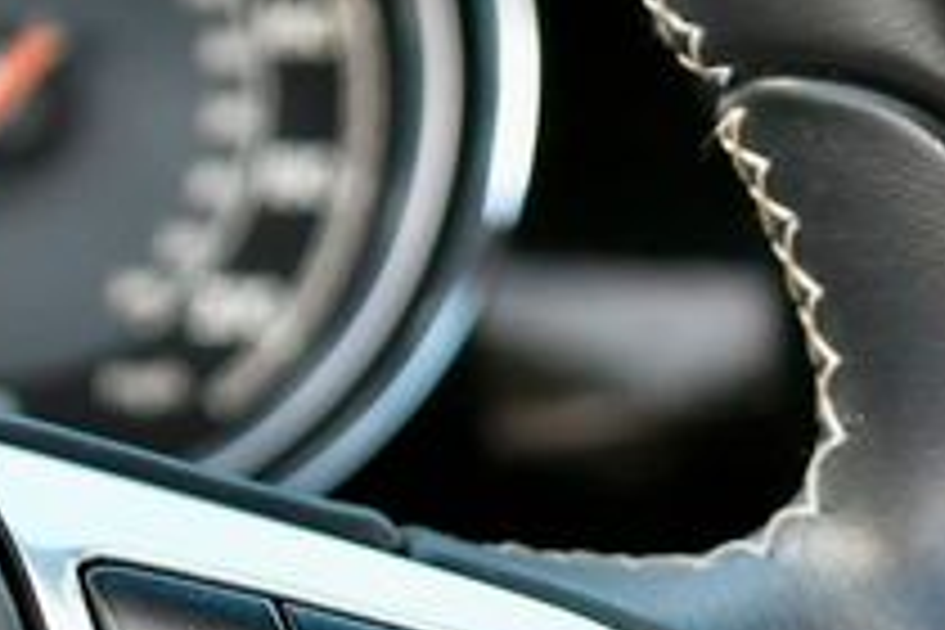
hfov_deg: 9.8
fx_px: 5512
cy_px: 943
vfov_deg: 6.5
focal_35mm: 210
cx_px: 441
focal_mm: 46
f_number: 5
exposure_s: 1/320
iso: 640
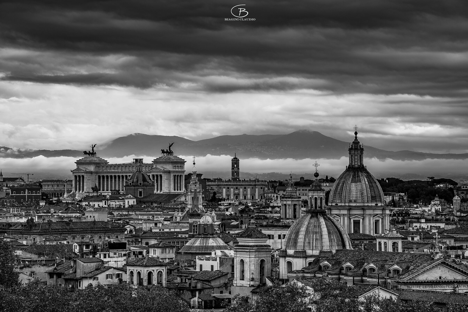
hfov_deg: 14.6
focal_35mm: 140
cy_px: 156
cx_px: 234
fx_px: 1821
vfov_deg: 9.8
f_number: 11
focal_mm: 140
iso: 100
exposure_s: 1/160
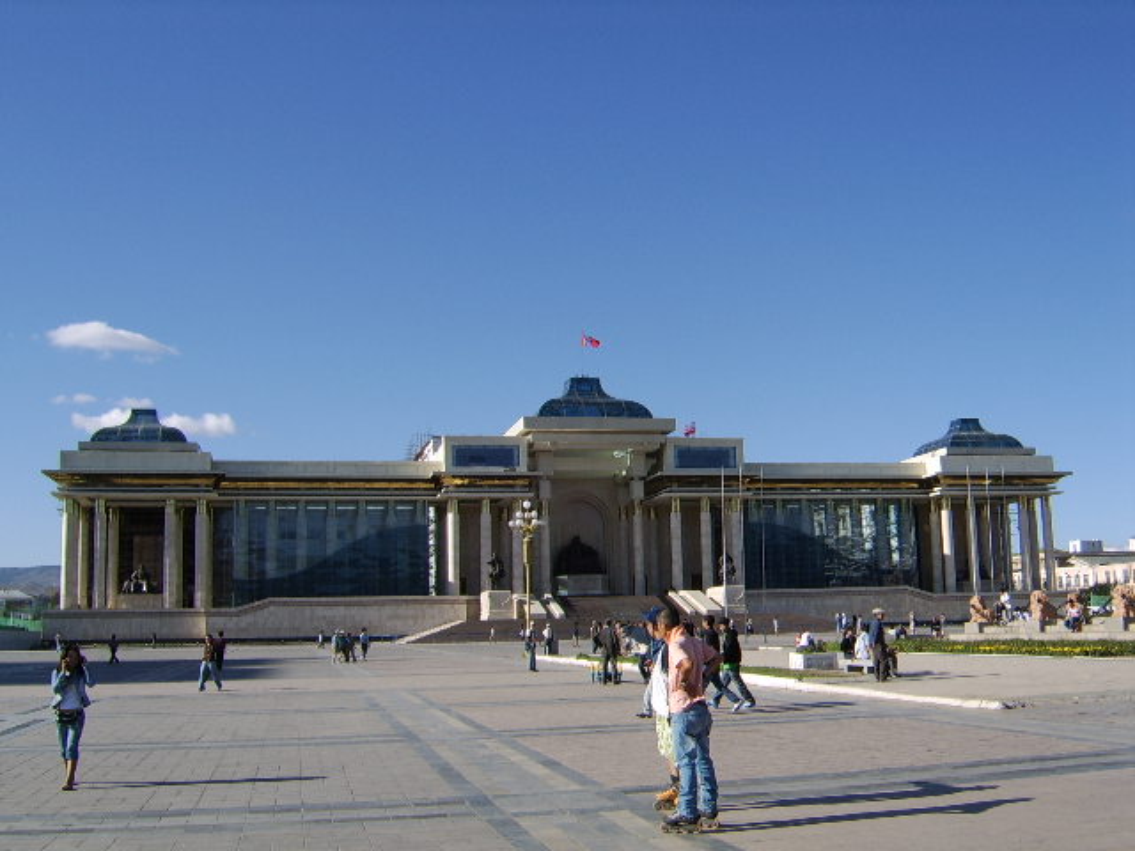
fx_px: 1016
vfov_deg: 45.4
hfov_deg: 58.4
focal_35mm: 31
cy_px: 426
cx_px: 568
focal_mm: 8.13
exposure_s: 1/420
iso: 71
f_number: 6.7
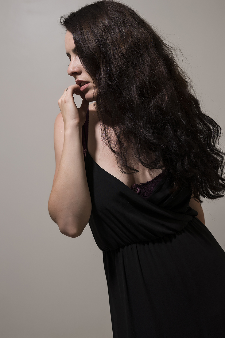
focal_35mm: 50
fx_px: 469
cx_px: 112
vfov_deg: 39.6
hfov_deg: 27.0
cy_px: 169
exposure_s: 1/160
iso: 100
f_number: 5.6
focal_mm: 50
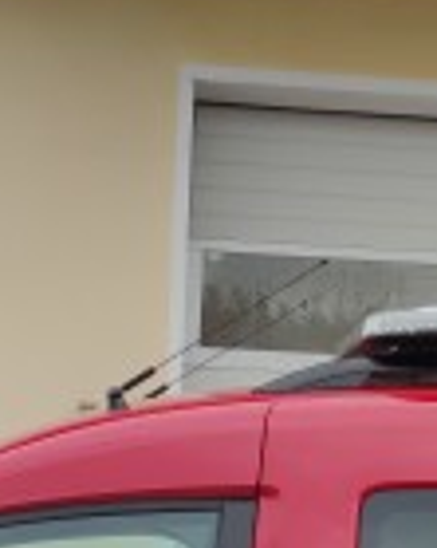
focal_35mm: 108
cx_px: 248
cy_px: 765
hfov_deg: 14.2
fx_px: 1748
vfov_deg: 16.5
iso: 101
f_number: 1.69
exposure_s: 1/1046
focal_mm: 6.72
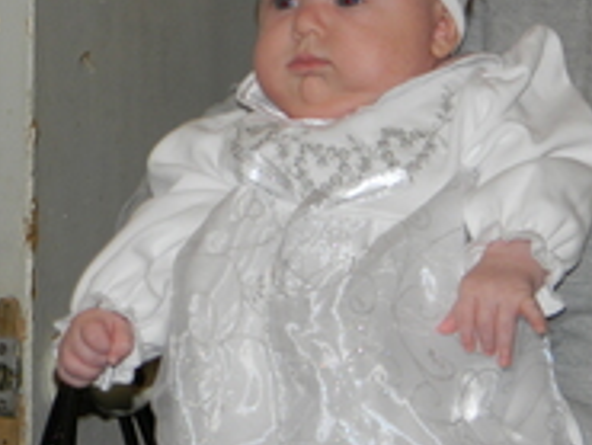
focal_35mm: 163
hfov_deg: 12.1
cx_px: 317
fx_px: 2789
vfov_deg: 9.1
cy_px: 170
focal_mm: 12.2
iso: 80
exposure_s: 1/30
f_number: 4.3
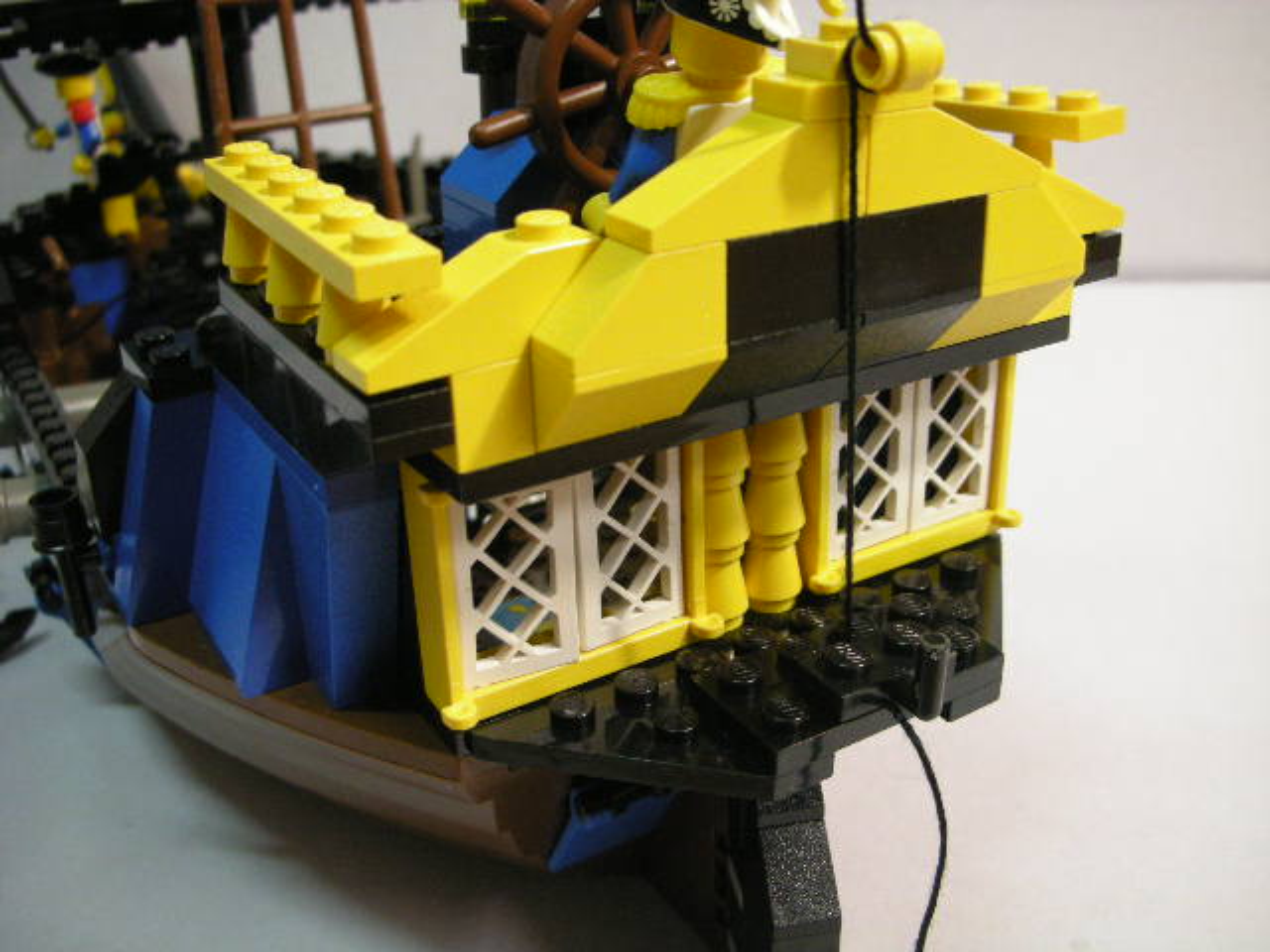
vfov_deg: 40.7
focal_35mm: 35
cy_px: 476
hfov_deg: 52.6
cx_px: 635
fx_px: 1284
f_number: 2.8
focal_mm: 5.8
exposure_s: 1/8.6
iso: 200
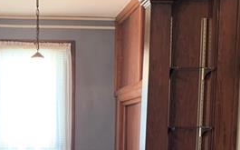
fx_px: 523
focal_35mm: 80
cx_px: 52
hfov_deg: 25.5
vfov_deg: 15.3
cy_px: 209
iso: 160
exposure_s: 1/60
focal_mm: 4.25
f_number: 1.8
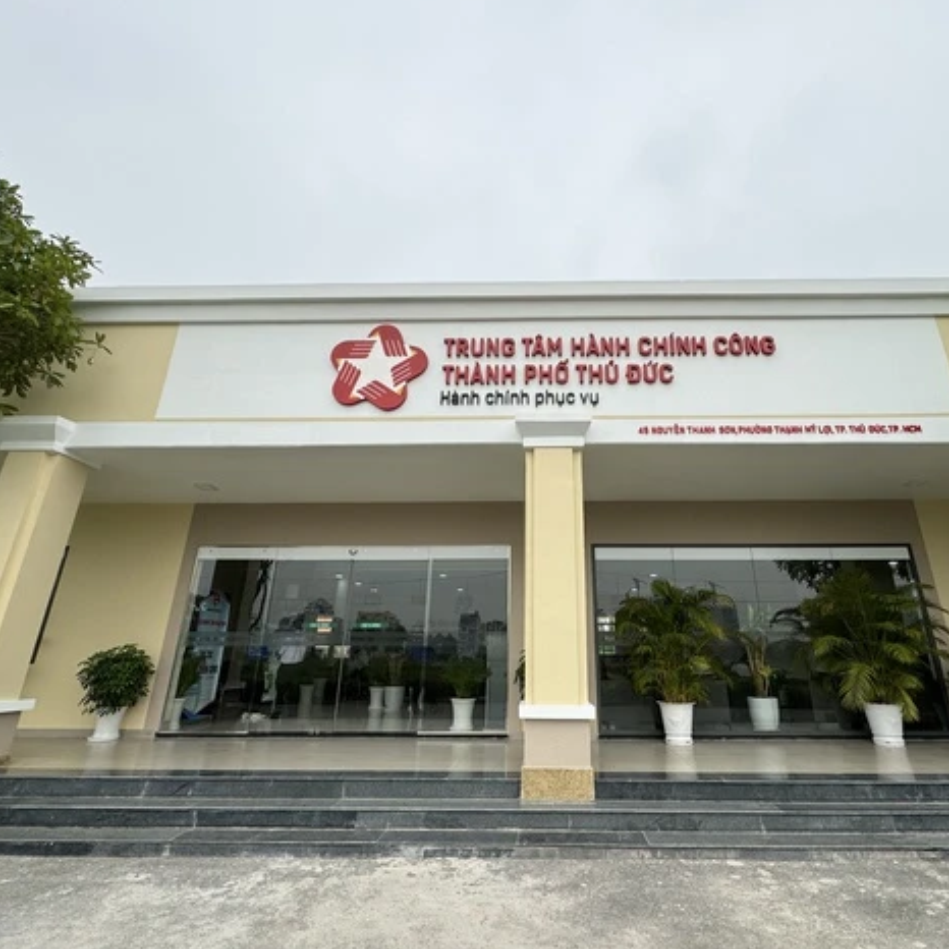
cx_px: 534
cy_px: 472
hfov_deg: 83.6
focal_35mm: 17
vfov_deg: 84.0
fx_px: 527
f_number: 2.2
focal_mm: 2.22
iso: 40
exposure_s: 1/1299
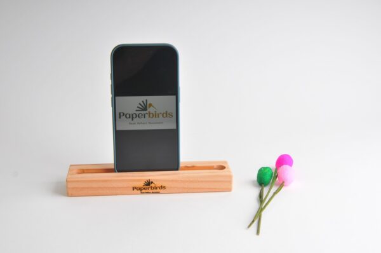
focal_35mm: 52
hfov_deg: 37.9
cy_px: 126
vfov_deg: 25.7
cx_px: 190
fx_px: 555
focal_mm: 35
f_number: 8
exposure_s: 1/200
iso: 250
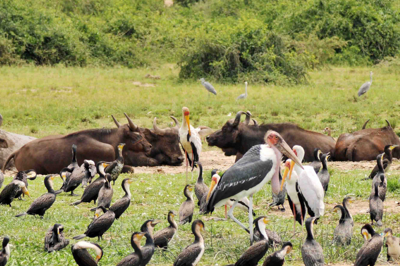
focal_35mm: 456
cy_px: 166
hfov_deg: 4.5
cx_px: 247
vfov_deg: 3.0
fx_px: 5066
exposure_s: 1/320
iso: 200
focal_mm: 190
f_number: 9
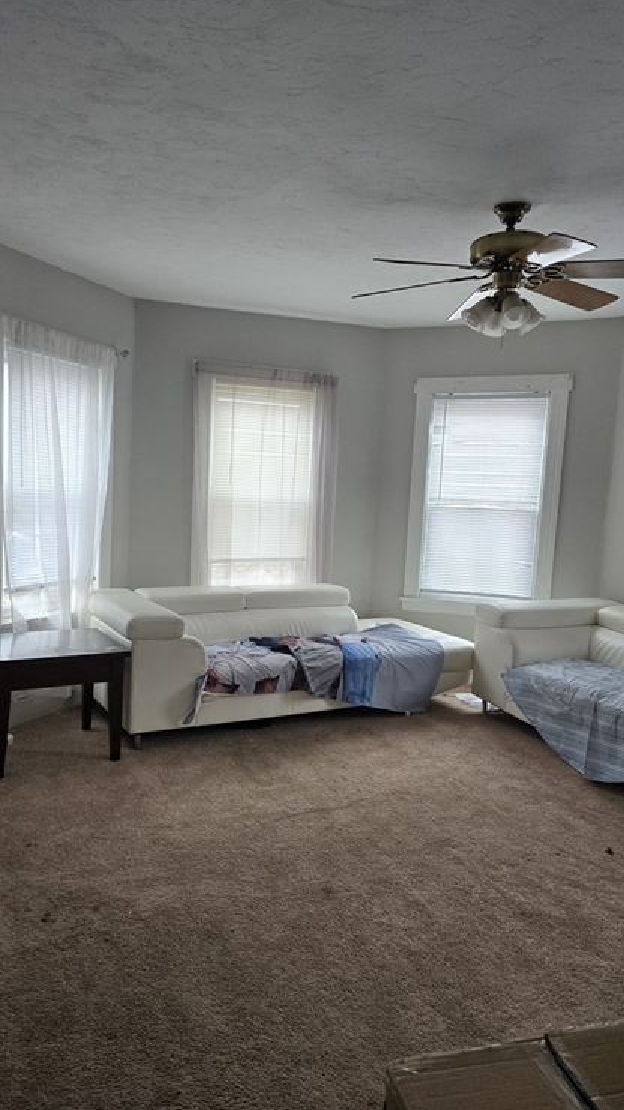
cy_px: 549
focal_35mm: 26
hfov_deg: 44.3
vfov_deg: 71.9
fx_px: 765
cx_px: 288
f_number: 1.8
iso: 160
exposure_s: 1/180
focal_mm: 5.4
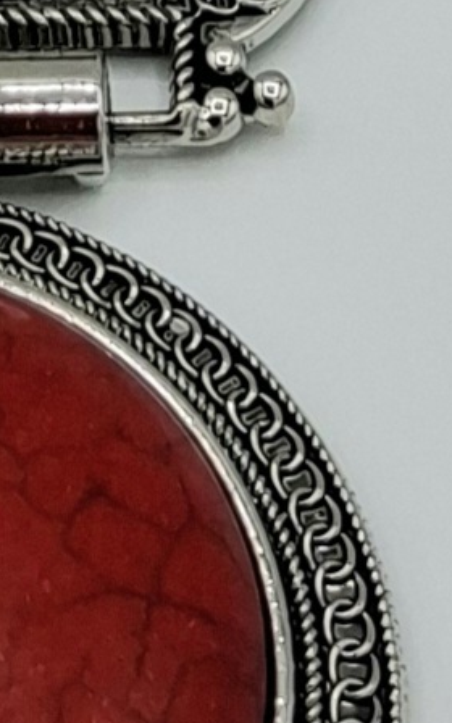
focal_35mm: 188
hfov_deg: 6.9
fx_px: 3705
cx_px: -121
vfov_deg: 10.5
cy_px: -590
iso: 50
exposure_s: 1/476
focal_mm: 3.08
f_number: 2
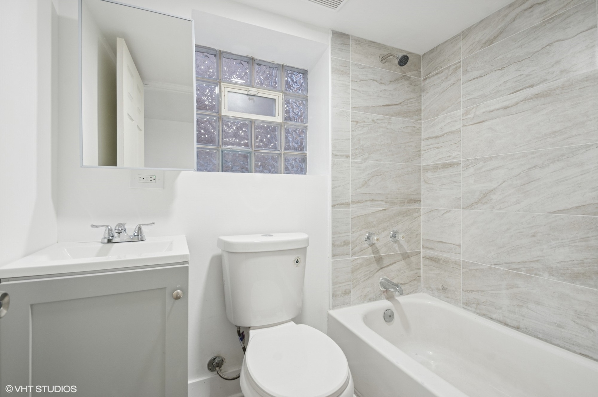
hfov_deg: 100.4
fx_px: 249
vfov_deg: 77.2
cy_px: 198
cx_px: 299
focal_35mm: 15
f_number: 11
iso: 200
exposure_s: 1/2.5
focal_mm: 10
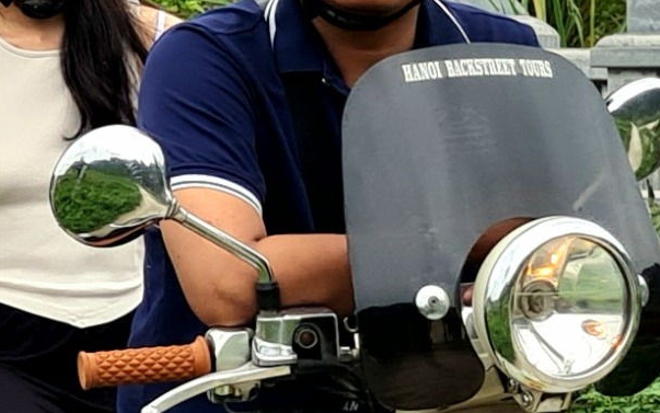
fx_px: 2464
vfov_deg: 9.5
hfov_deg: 13.3
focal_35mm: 137
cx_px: -637
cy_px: 442
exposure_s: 1/1111
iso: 50
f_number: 1.8
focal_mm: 5.4
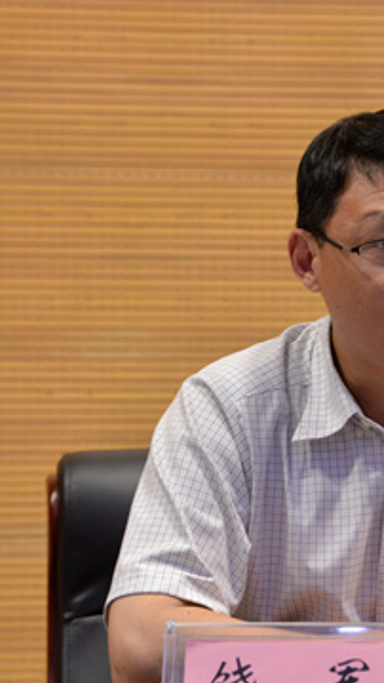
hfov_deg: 6.9
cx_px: 405
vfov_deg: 12.3
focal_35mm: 175
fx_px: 3167
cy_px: 360
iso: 1000
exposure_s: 1/30
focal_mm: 100
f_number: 5.3
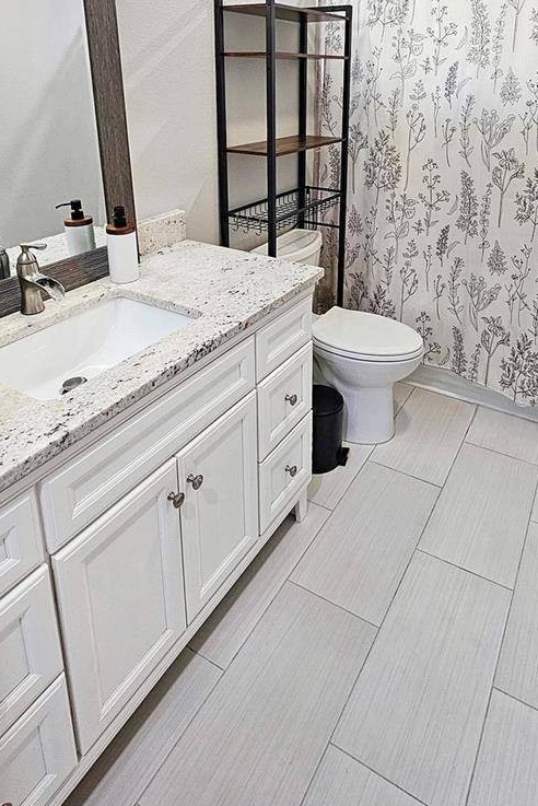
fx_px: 493
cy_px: 212
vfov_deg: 73.6
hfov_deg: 57.0
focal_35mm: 22
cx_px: 311
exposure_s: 1/60.2
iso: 125
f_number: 2.2
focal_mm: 2.2
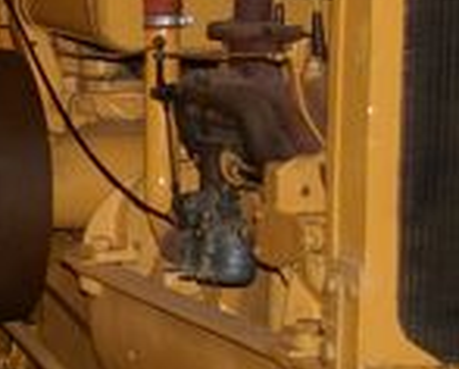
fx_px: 2625
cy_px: 124
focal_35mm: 193
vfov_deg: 8.0
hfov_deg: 9.7
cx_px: -203
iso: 200
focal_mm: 28
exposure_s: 1/45
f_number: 4
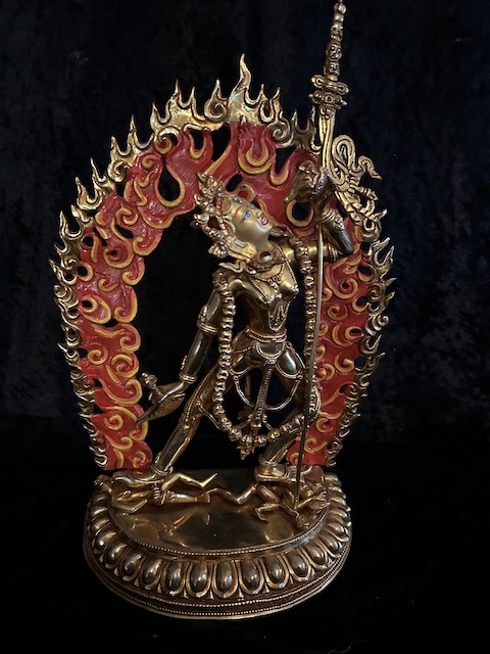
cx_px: 245
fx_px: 491
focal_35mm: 26
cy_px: 327
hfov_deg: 53.1
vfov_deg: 67.3
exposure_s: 1/25
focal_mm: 5.7
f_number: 1.5
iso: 1000
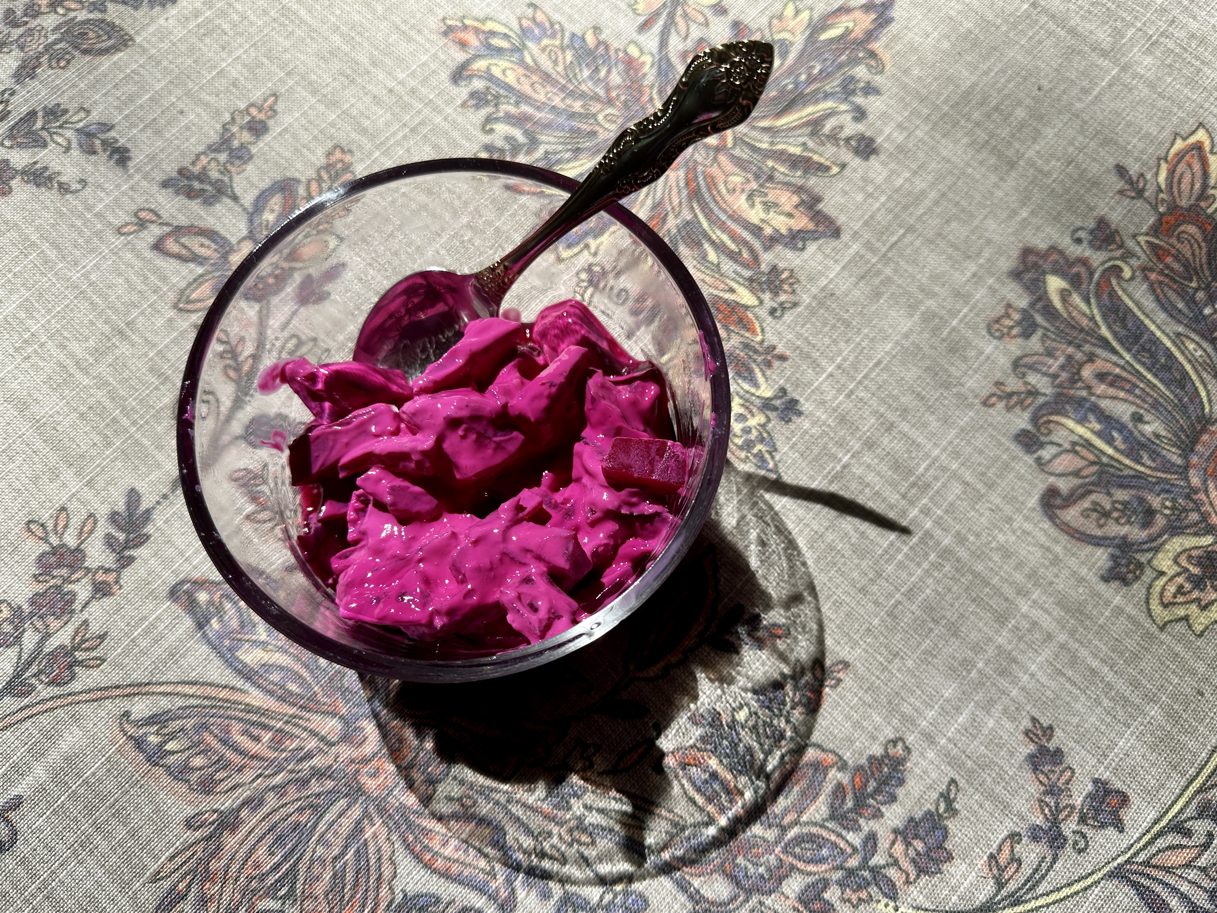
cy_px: 456
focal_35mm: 24
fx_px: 844
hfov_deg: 71.6
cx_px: 608
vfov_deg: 56.8
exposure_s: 1/952
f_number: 1.78
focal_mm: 6.86
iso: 80
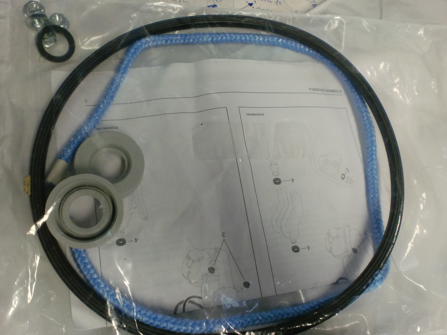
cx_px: 224
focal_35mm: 35
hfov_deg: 52.6
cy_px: 168
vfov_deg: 40.7
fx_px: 452
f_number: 3.1
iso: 250
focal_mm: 6.3
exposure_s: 1/60
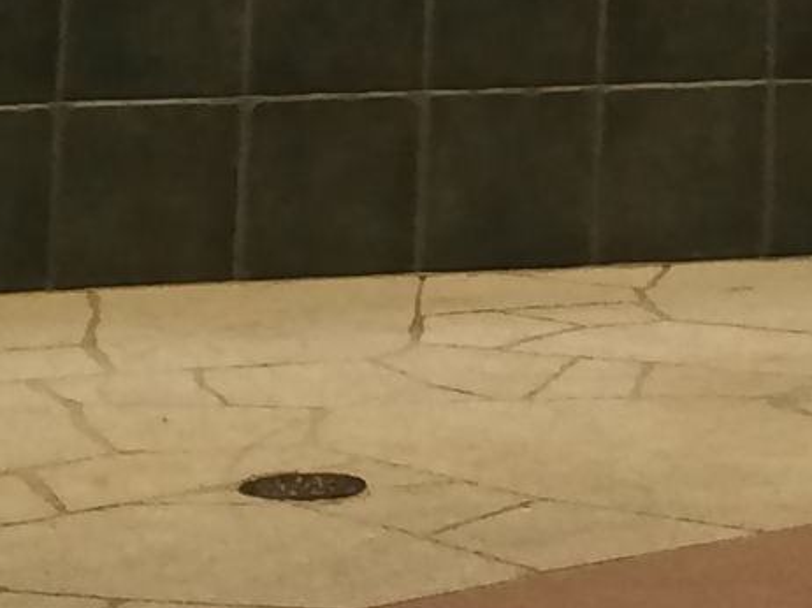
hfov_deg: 9.1
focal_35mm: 212
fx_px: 4970
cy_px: -924
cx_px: 1265
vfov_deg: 6.6
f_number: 2.2
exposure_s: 1/30
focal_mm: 4.12
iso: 40
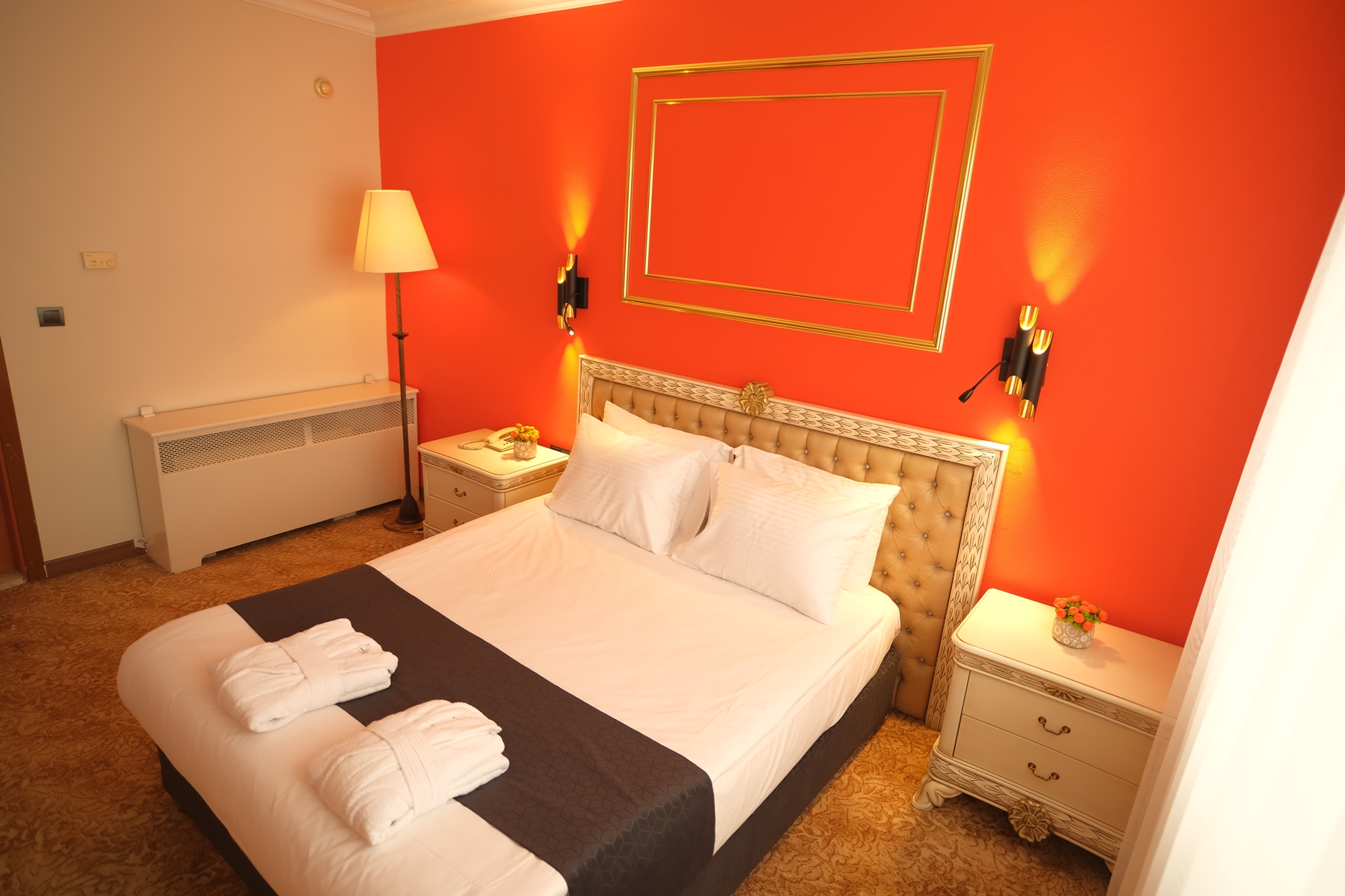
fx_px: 747
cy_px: 448
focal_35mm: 20
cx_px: 672
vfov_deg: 61.9
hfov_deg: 84.0
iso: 200
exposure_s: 1/250
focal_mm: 13
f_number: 1.4
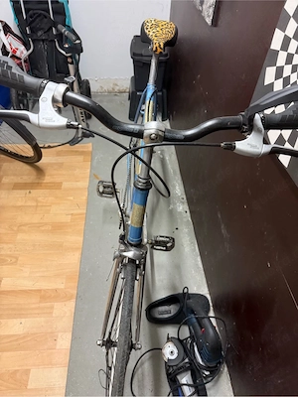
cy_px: 198
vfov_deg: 71.6
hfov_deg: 56.8
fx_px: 275
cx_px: 149
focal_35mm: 24
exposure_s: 1/50
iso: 640
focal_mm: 6.76
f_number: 1.78
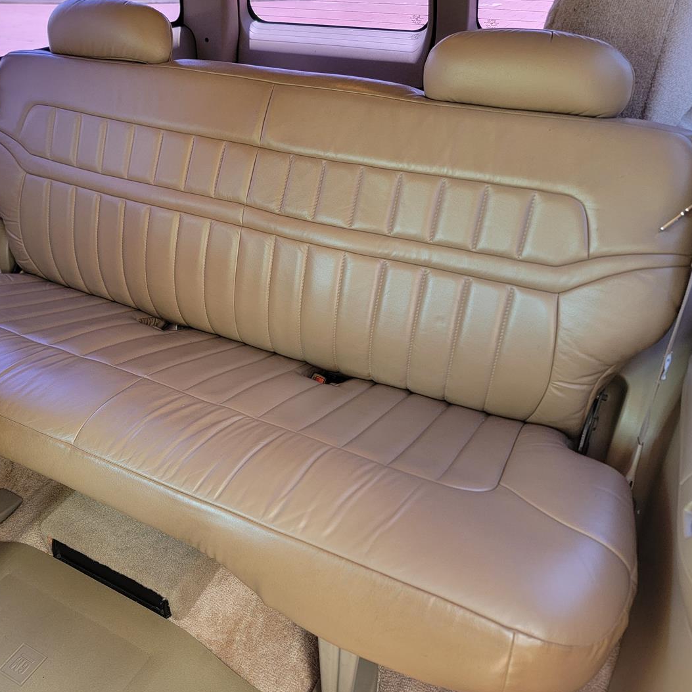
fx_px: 656
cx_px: 285
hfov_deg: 55.3
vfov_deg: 55.6
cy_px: 340
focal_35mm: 29
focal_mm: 6.7
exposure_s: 1/120
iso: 200
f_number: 1.8
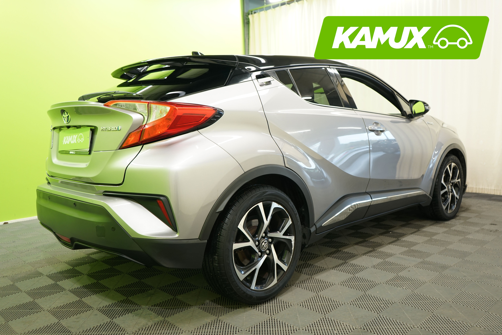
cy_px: 168
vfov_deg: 43.6
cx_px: 251
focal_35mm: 30
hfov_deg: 61.9
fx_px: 418
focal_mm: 30
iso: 500
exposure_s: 1/30
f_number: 3.5
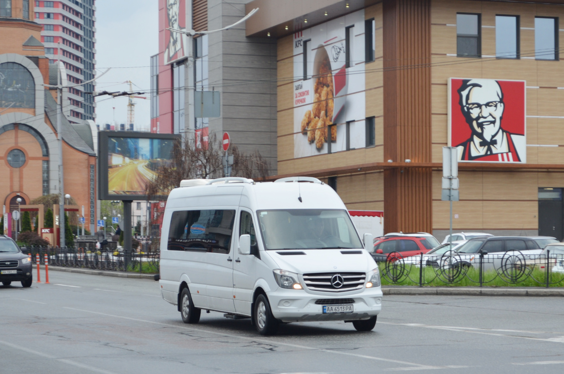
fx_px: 1290
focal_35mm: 82
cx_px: 282
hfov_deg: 24.7
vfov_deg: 16.5
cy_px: 187
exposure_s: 1/125
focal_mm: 55
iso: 220
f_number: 5.6
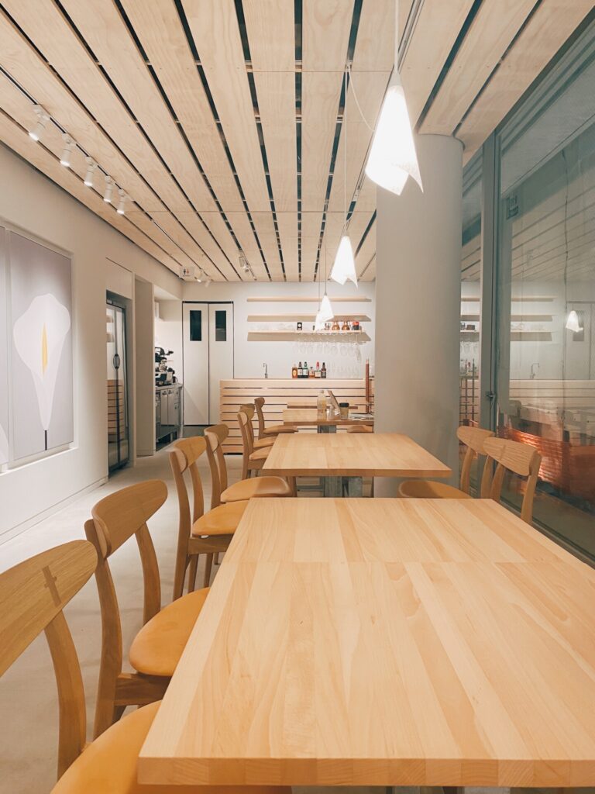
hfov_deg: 53.1
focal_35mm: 26
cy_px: 397
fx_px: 596
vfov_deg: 67.3
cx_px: 298
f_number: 1.8
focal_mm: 4.25
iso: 125
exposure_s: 1/50
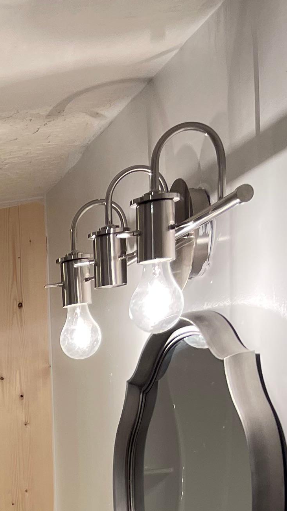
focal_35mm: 88
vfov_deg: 21.3
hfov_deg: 12.6
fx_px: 1191
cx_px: -218
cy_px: 709
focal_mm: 5.1
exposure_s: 1/120
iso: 64
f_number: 1.6
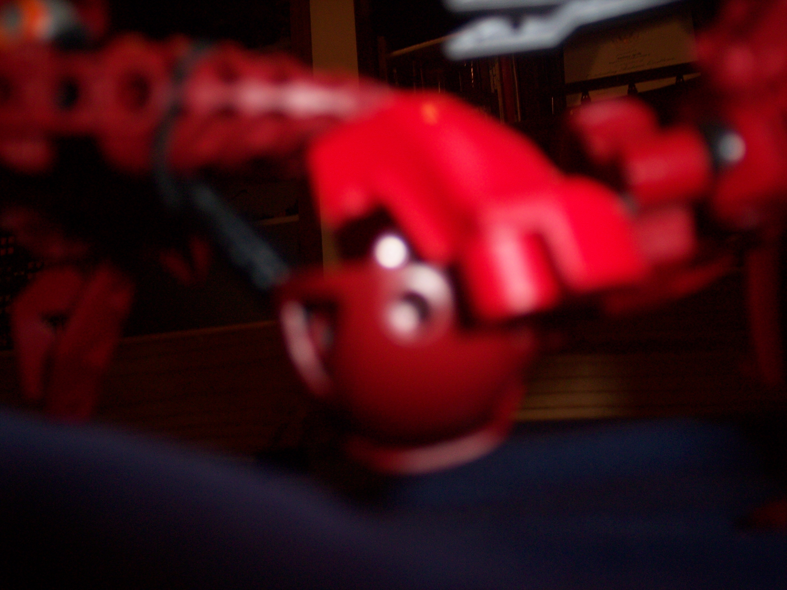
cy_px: 295
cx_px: 394
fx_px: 887
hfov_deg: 47.9
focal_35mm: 39
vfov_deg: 36.8
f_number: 2.8
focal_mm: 8
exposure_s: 1/60
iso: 100
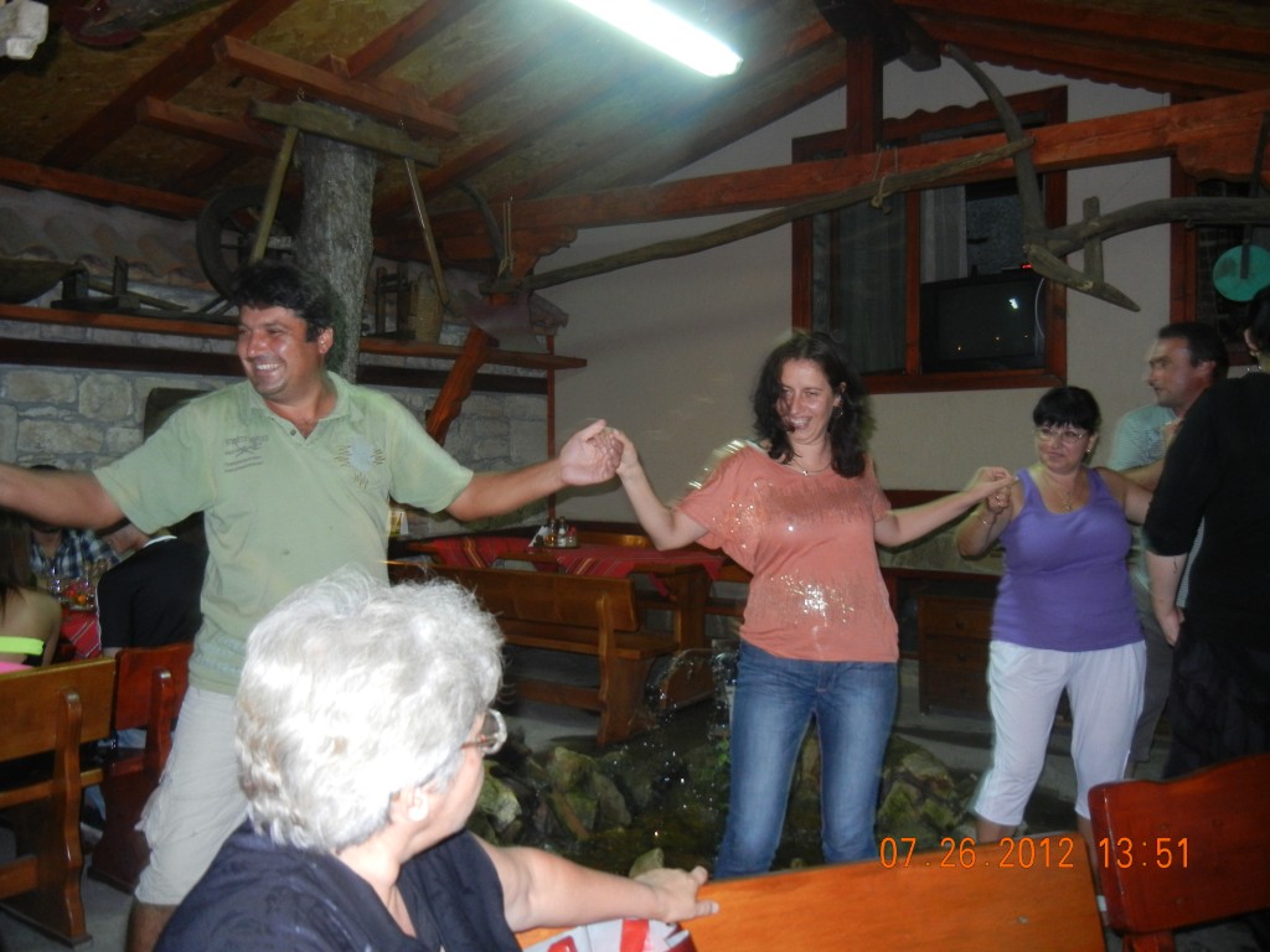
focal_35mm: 30
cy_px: 476
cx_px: 635
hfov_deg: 60.0
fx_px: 1101
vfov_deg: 46.8
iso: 400
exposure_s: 1/30
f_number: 3.5
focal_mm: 5.4
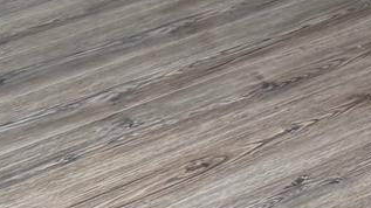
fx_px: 1662
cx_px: 909
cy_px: -495
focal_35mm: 169
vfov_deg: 6.3
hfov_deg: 10.7
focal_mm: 6.76
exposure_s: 1/60
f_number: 1.78
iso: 125
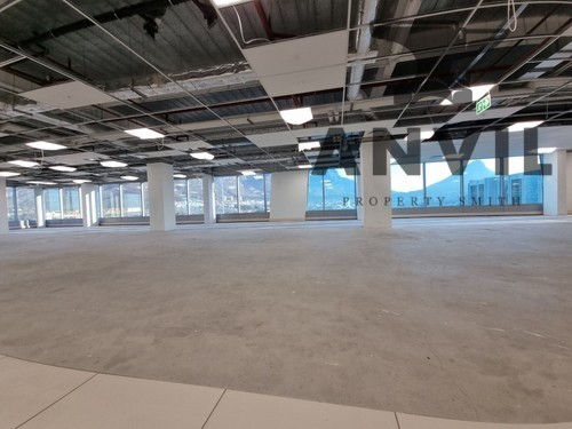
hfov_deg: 106.2
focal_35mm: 13
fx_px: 215
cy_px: 214
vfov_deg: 89.9
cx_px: 286
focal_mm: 2.2
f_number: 2.2
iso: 80
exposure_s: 1/100
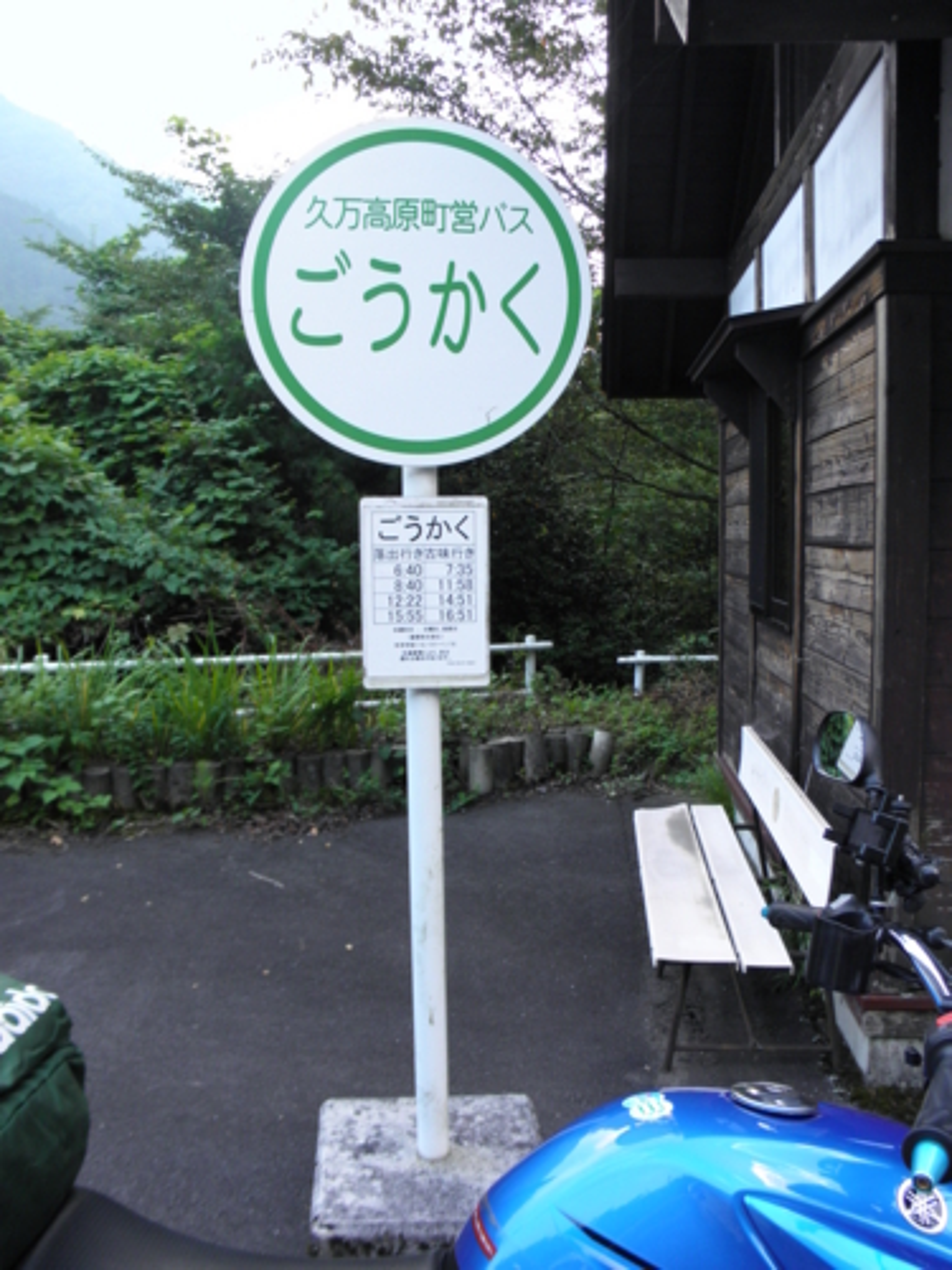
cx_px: 476
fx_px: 1027
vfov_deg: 63.4
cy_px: 635
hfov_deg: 49.7
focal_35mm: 28
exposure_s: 1/30
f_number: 3.5
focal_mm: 5
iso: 100
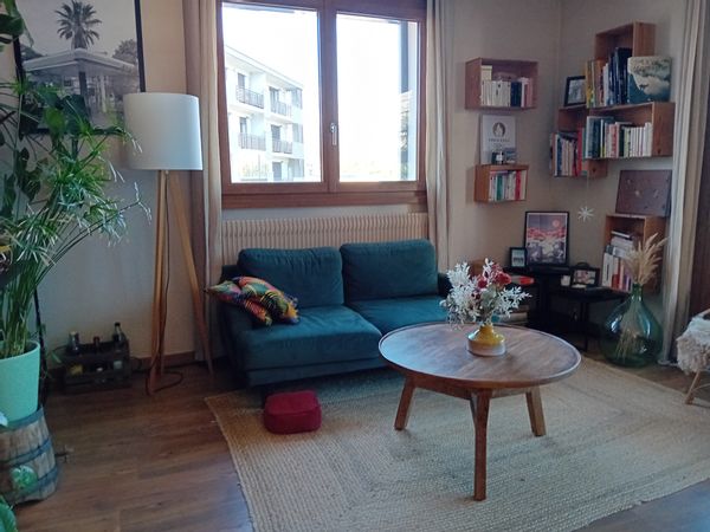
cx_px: 355
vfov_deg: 53.1
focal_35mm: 26
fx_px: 533
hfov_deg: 67.3
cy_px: 266
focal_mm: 3.98
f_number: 1.8
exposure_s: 1/25
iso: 500
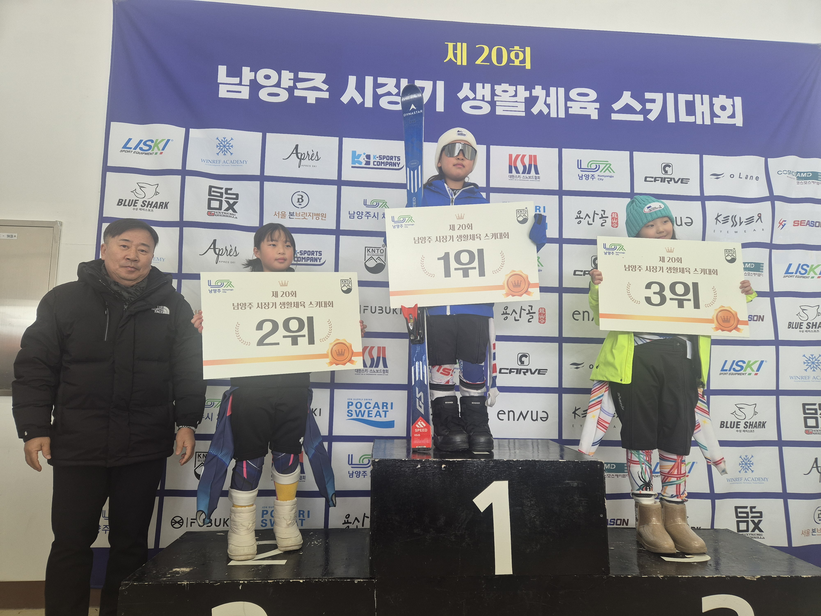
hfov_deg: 73.9
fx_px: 545
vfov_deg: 58.9
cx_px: 410
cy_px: 308
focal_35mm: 23
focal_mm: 5.4
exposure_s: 1/120
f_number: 1.8
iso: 80
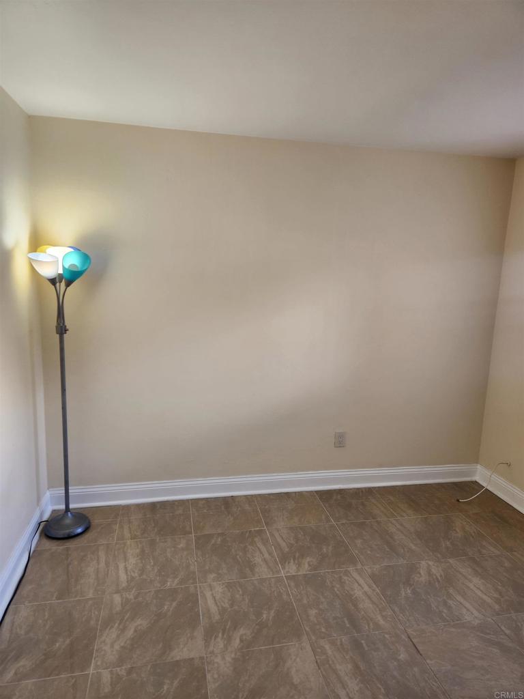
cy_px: 350
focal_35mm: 23
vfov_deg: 73.9
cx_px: 262
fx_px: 464
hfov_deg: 58.9
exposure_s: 1/120
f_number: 1.8
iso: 80
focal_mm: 5.4
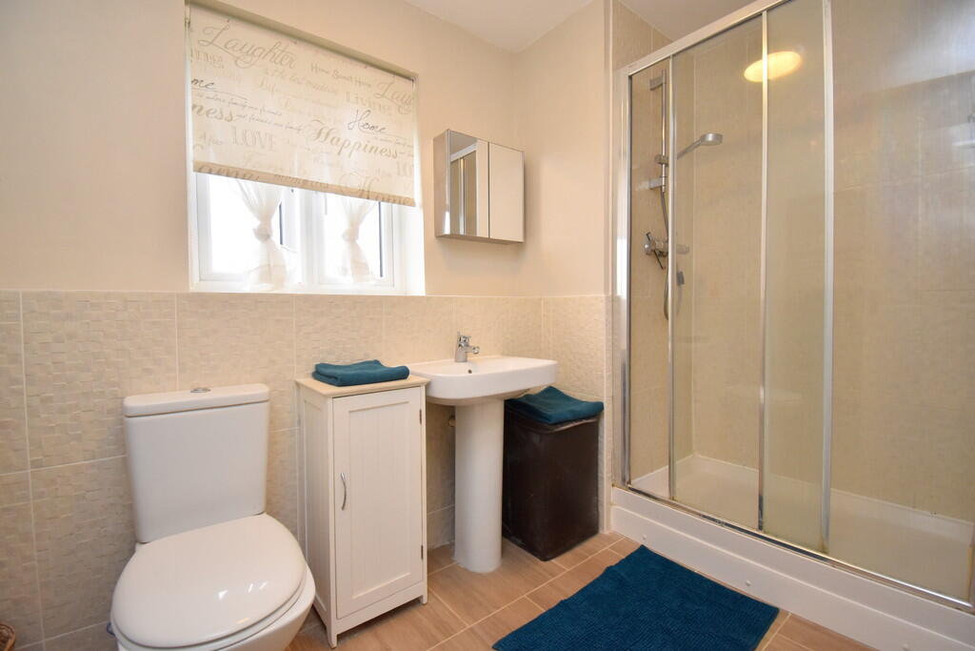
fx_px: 406
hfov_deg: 100.4
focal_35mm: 15
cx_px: 488
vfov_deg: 77.3
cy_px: 326
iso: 1000
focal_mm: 10
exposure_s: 1/125
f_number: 4.5
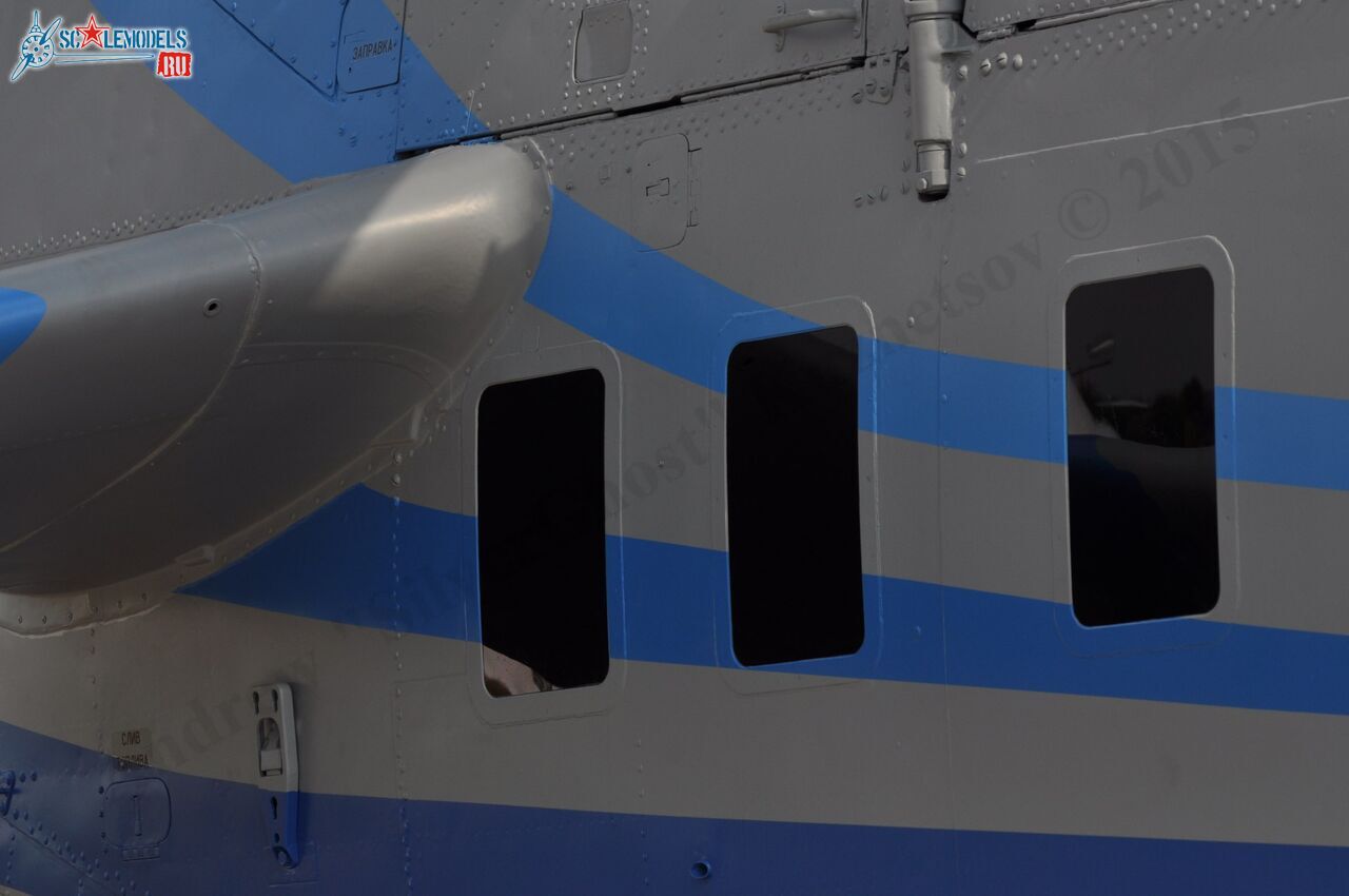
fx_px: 8701
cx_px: 674
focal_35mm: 232
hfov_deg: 8.9
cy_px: 448
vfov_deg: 5.9
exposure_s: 1/1250
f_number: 8
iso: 200
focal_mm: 155
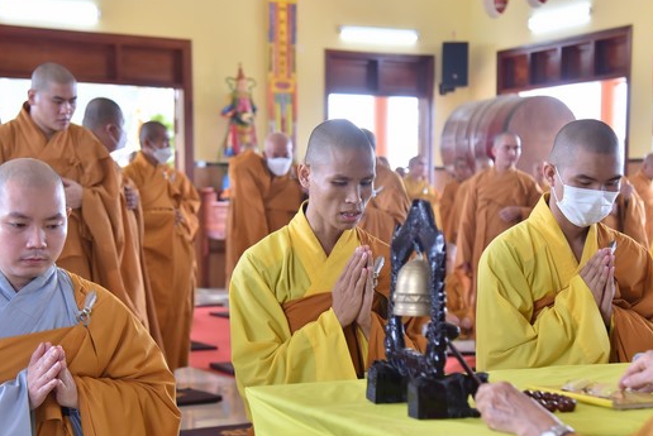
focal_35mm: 73
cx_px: 342
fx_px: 1325
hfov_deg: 27.7
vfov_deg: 18.7
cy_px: 258
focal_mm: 58
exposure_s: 1/160
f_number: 4
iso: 640
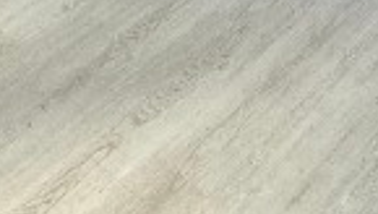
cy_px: -277
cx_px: 146
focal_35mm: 78
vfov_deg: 12.6
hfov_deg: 27.1
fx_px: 783
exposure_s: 1/50
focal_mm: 1.74
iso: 125
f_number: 2.2
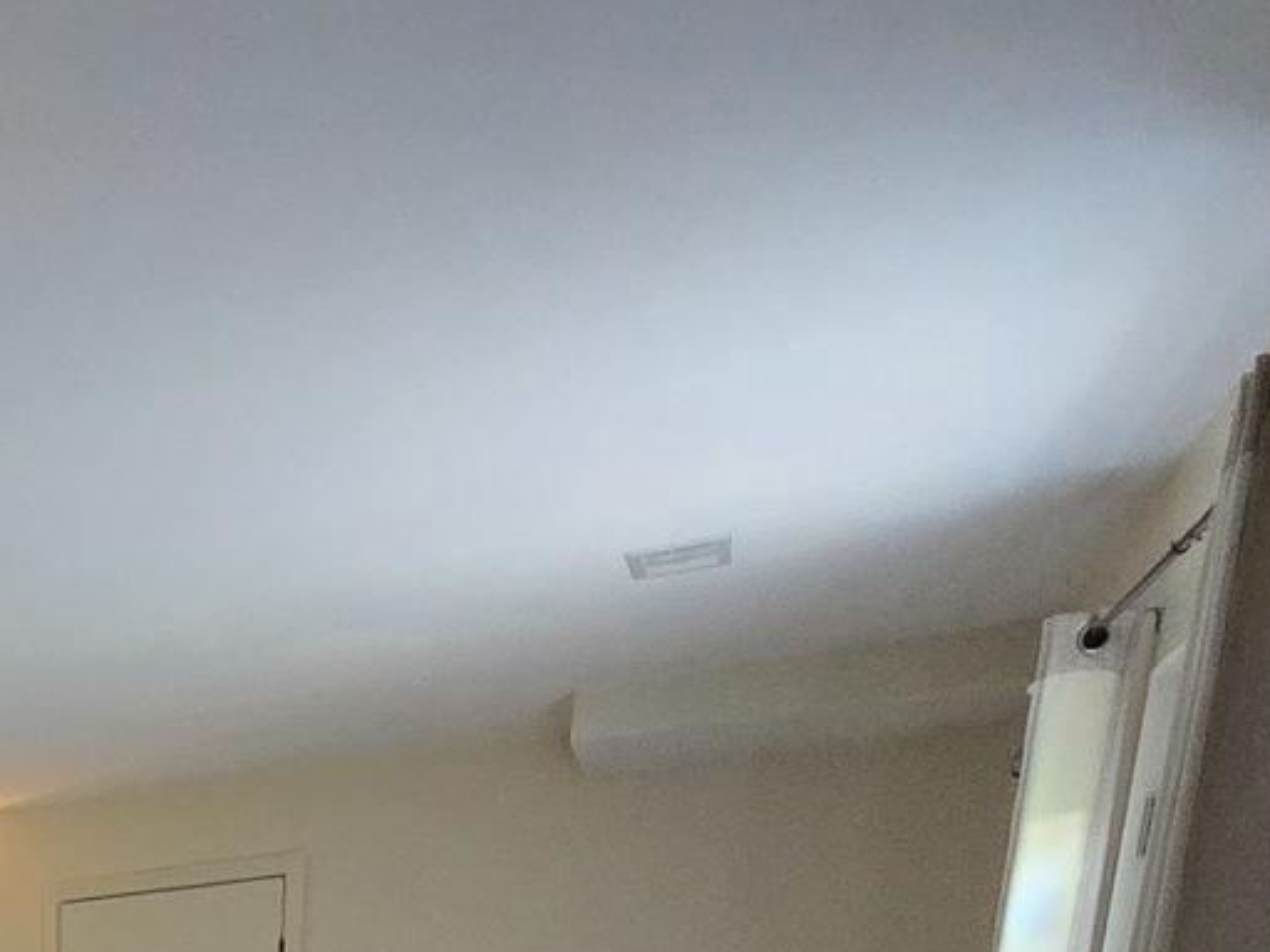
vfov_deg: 18.5
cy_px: 1897
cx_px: -442
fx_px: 1908
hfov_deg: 28.9
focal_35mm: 52
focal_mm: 2.2
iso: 640
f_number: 2.2
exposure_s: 1/60
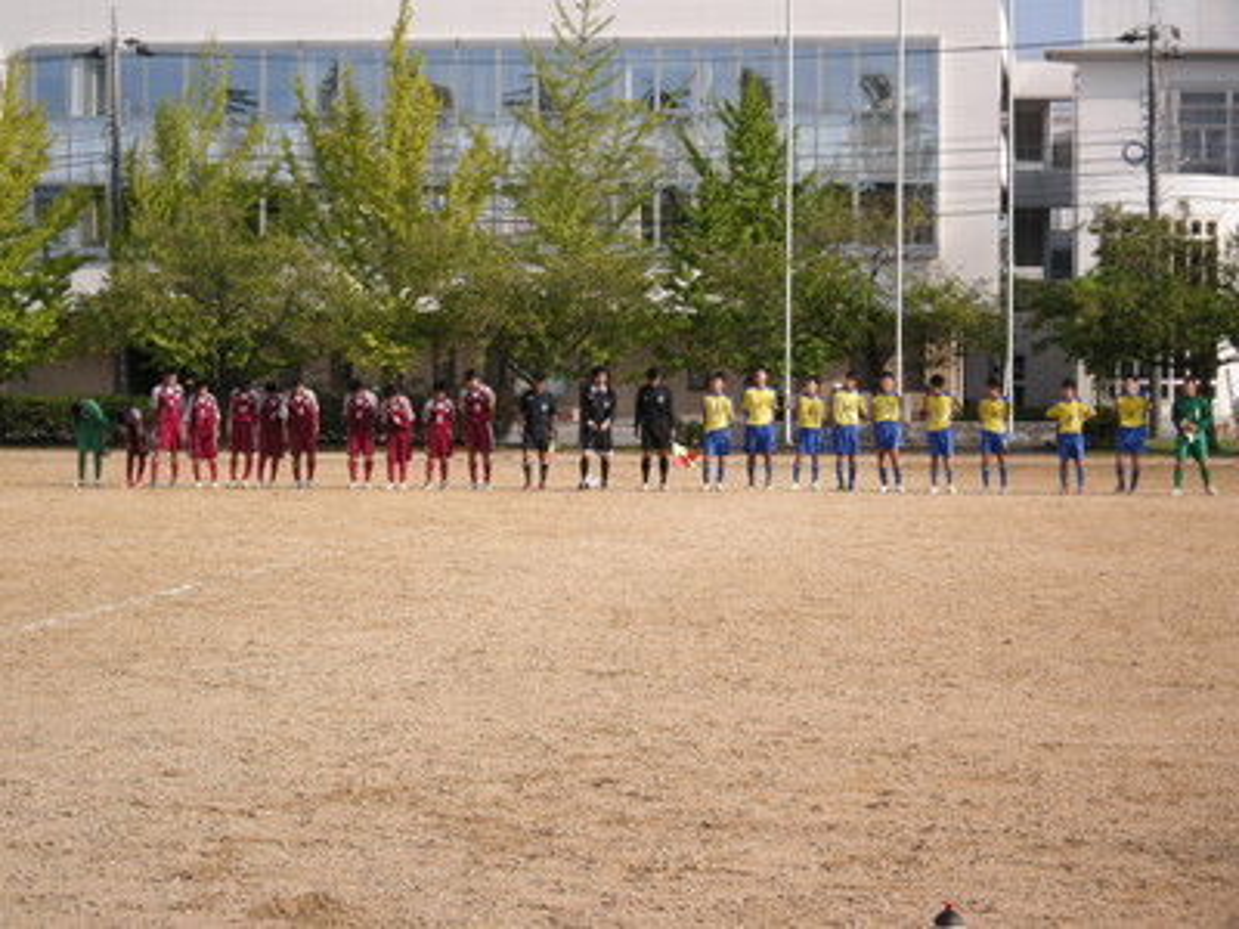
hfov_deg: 17.7
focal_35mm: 111
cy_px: 464
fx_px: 3973
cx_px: 620
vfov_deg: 13.3
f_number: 5.4
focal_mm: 23.7
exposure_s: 1/180
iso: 64
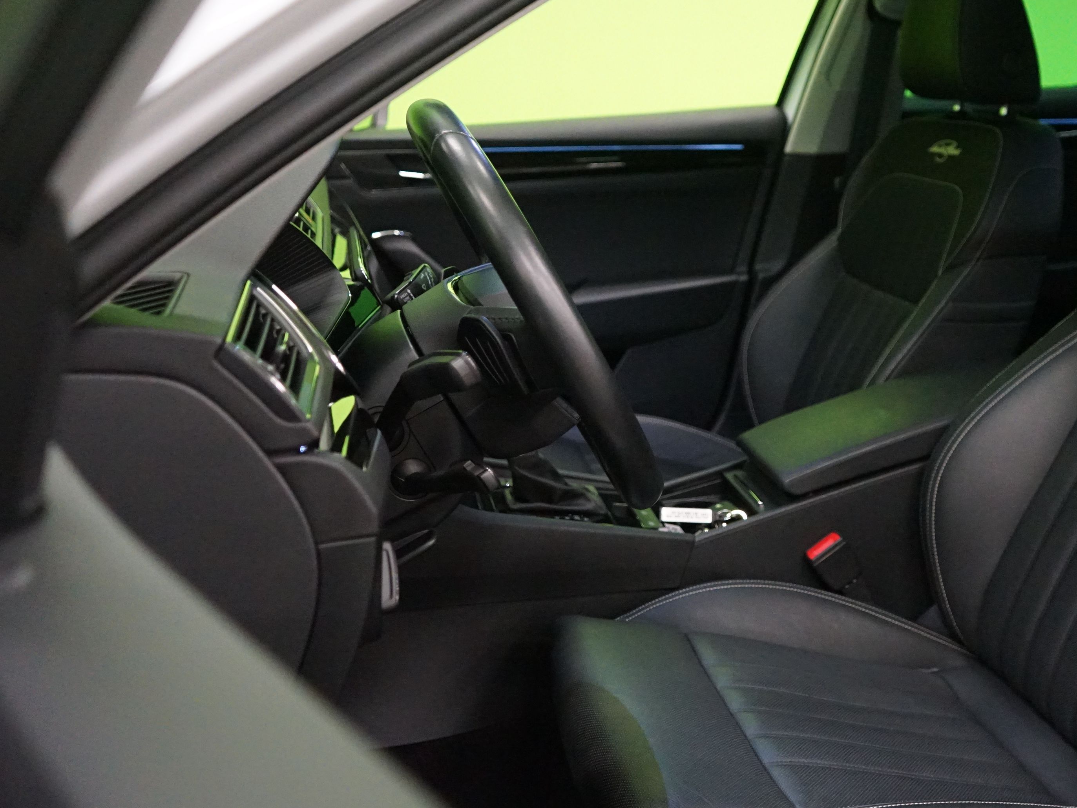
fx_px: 1245
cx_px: 759
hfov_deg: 45.7
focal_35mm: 40
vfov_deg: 35.9
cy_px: 426
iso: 6400
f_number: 3.5
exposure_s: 1/50
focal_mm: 29
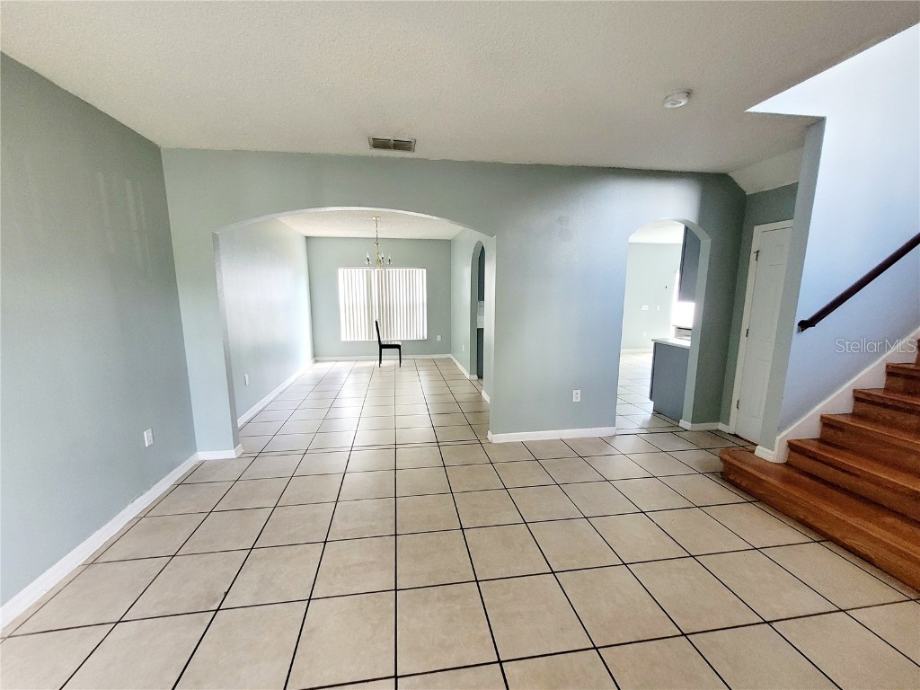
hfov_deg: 106.2
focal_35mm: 13
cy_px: 345
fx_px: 346
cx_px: 460
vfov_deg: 89.9
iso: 250
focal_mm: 1.74
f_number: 2.2
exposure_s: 1/60.2
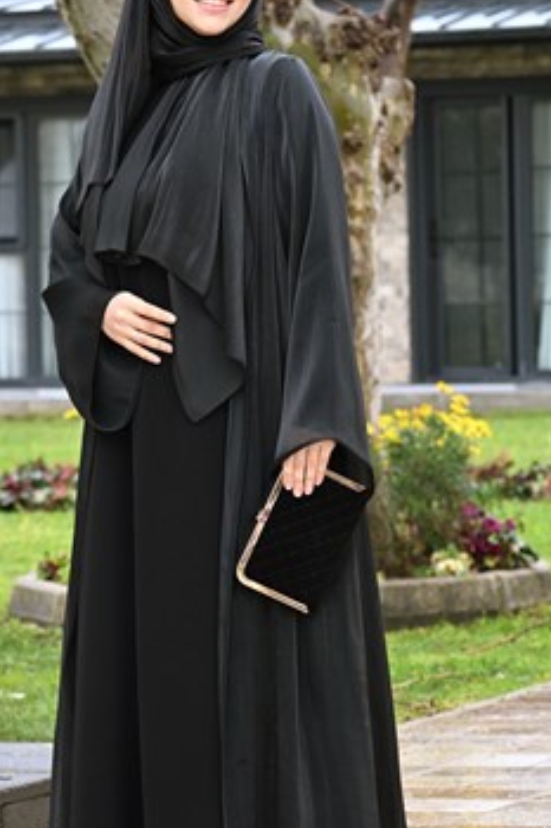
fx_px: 4432
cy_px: 428
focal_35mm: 193
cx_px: 199
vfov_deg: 10.7
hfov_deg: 7.1
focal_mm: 75
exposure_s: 1/250
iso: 900
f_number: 4.8
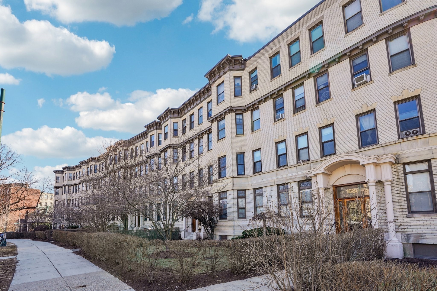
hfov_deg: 96.7
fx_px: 194
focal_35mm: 16
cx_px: 218
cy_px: 146
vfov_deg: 73.7
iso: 100
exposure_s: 1/80
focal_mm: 16
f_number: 8
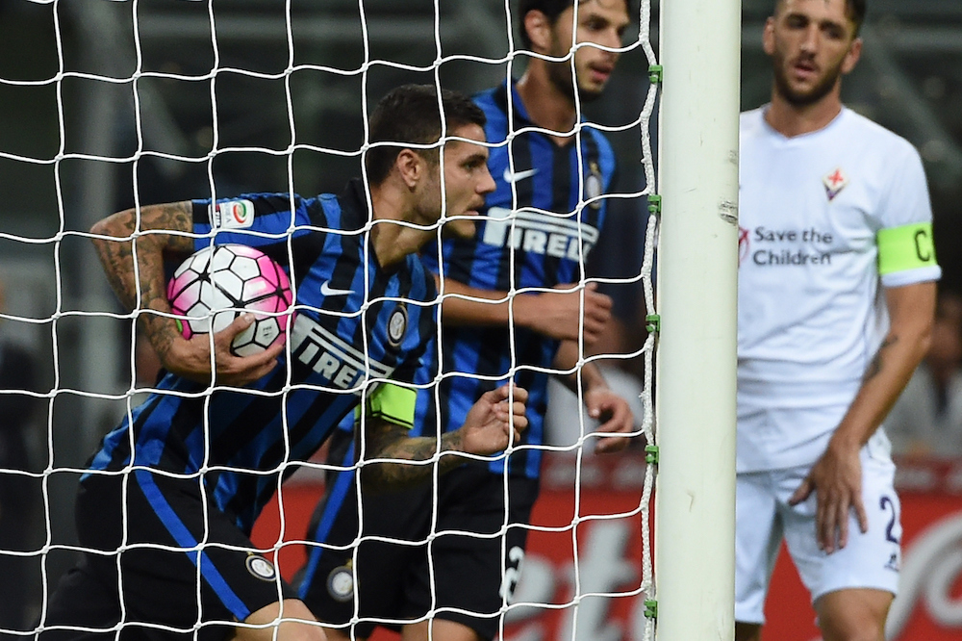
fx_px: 5342
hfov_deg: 10.3
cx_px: 481
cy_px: 320
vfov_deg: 6.9
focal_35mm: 200
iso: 2500
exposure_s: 1/1000
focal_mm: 200
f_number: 4
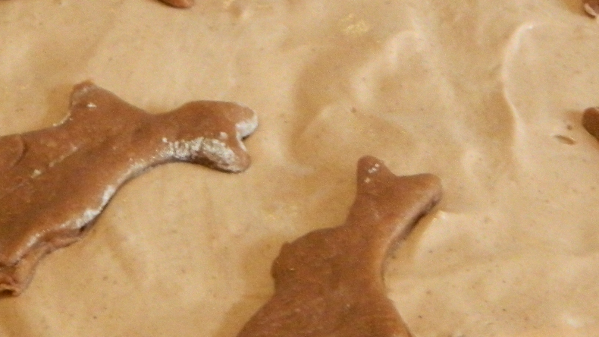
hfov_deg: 12.9
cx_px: 393
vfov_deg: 7.3
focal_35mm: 167
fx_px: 2653
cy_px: 132
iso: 400
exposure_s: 1/8
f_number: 3.8
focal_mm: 10.2
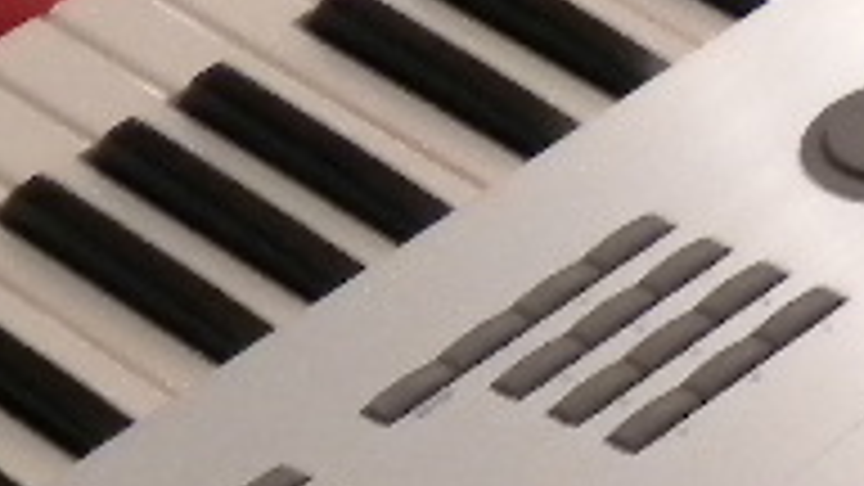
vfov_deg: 6.0
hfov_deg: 10.3
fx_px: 4651
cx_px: 1220
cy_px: 495
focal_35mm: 203
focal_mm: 6.3
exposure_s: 1/31.5
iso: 400
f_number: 3.1
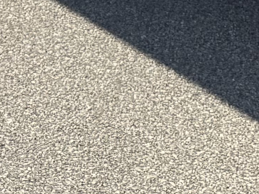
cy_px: -477
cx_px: 309
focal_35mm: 186
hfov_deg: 10.5
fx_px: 1392
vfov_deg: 6.8
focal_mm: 6.76
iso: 80
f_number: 1.78
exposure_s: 1/4950
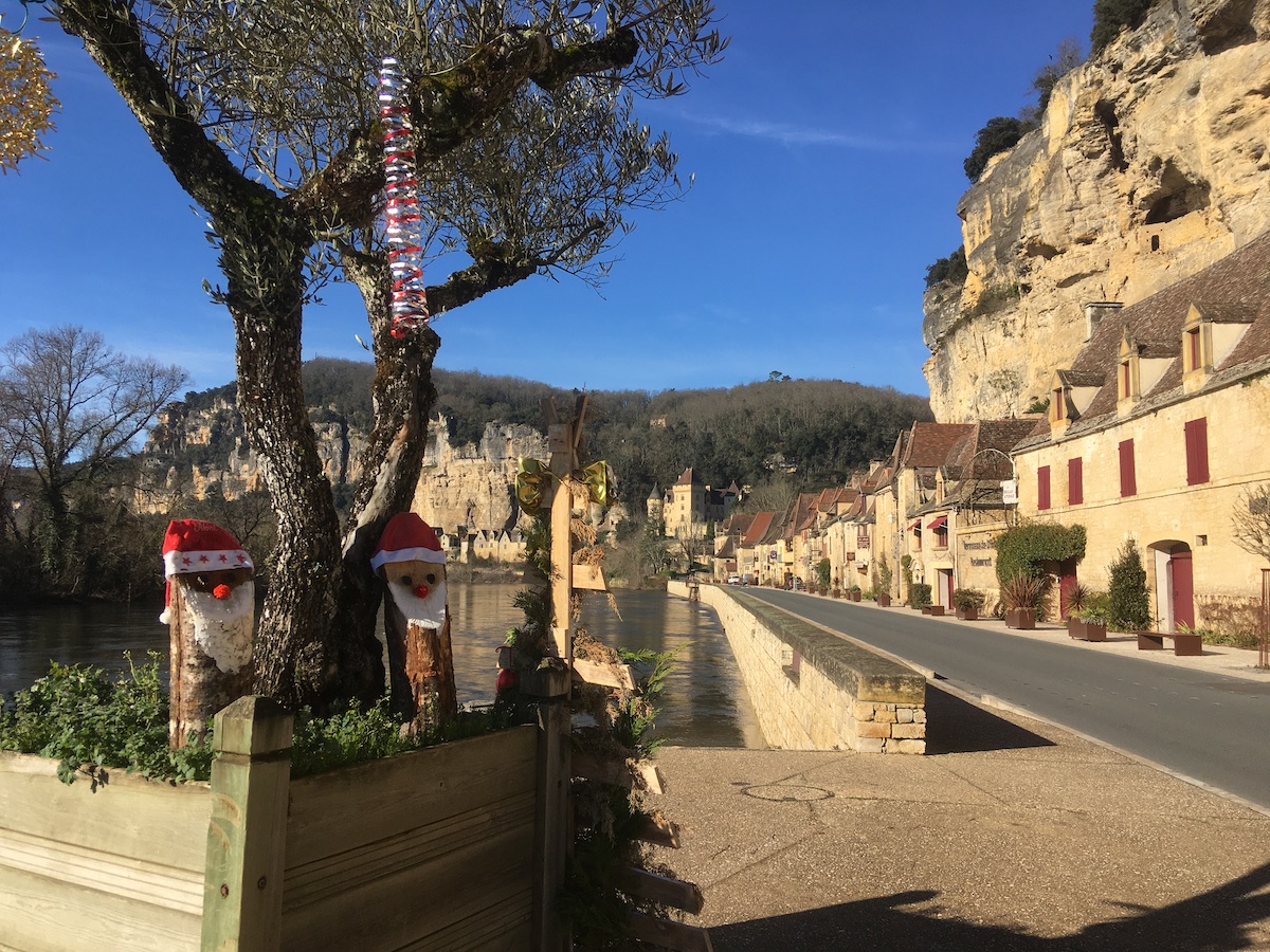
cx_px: 635
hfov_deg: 61.7
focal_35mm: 29
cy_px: 476
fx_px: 1064
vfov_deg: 48.2
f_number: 2.2
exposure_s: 1/1451
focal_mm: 4.15
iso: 25
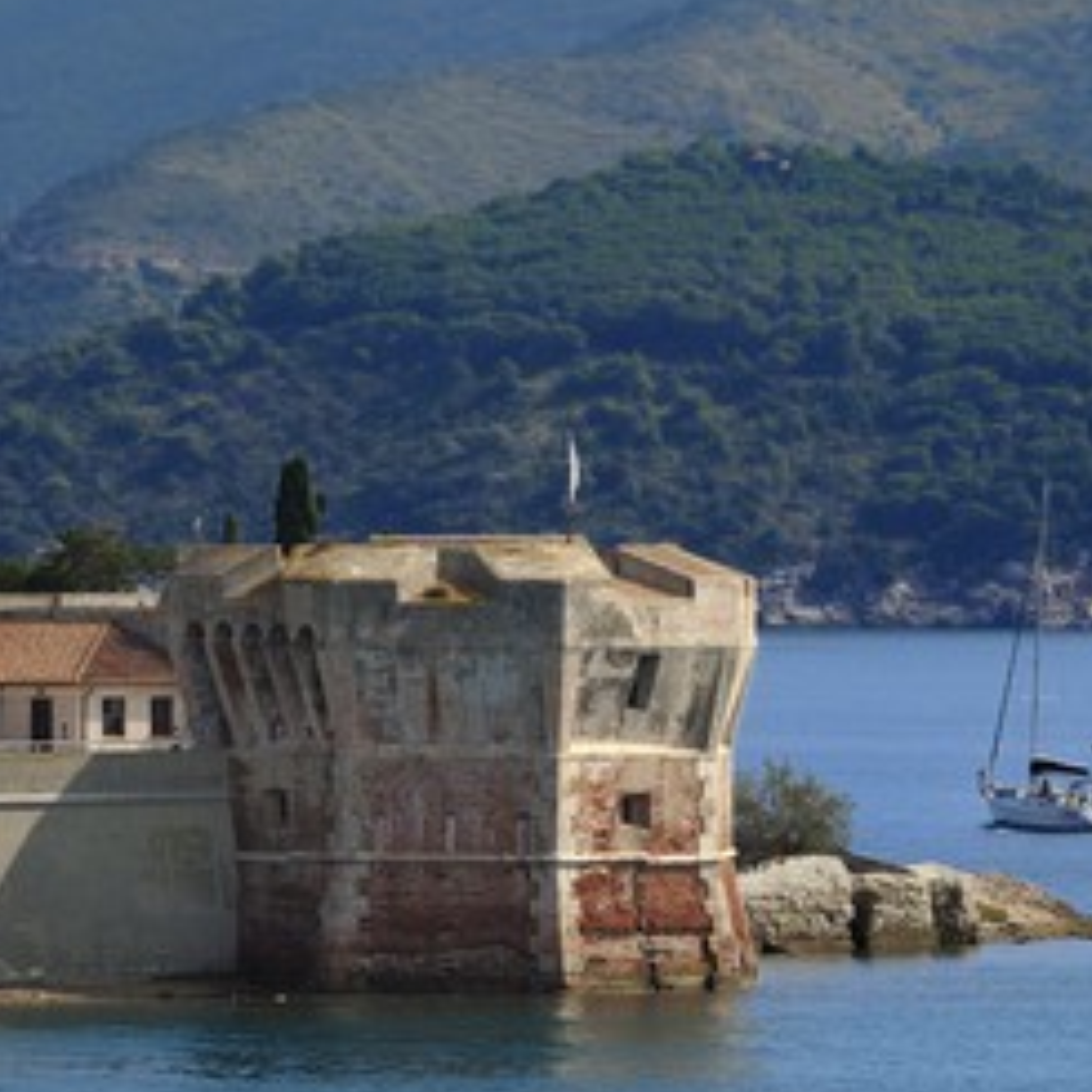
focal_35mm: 291
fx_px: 10386
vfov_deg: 6.0
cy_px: 571
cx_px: 715
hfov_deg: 6.0
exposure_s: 1/250
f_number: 9
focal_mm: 200
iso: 200
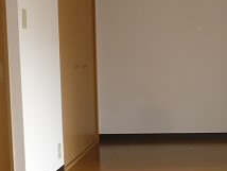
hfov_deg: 27.0
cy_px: 127
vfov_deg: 20.9
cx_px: 191
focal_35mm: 70
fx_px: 460
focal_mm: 4.5
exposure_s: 1/100
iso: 100
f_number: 2.8
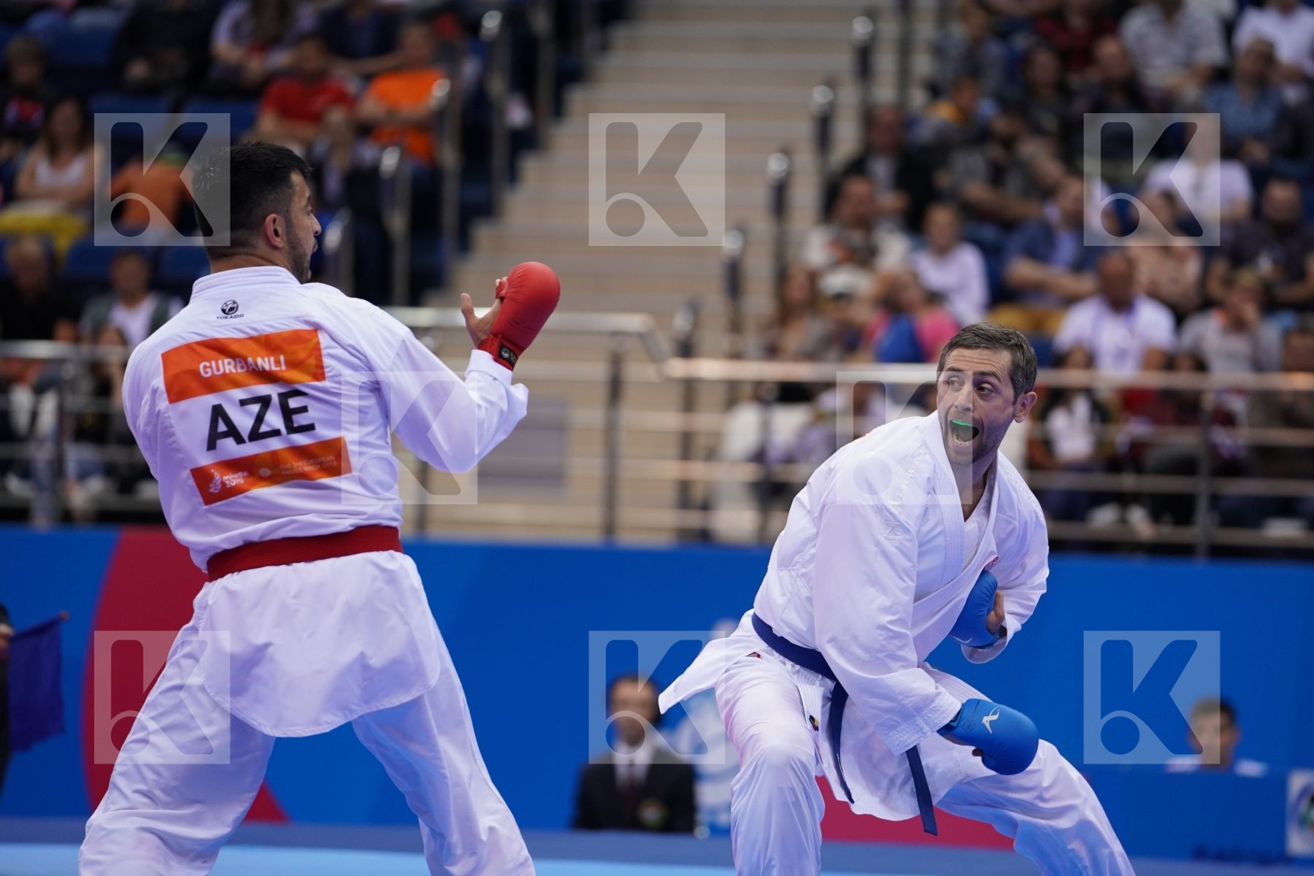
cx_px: 657
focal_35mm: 200
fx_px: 7299
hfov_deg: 10.3
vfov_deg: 6.9
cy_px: 438
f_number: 2.8
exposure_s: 1/1000
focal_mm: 200
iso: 1000
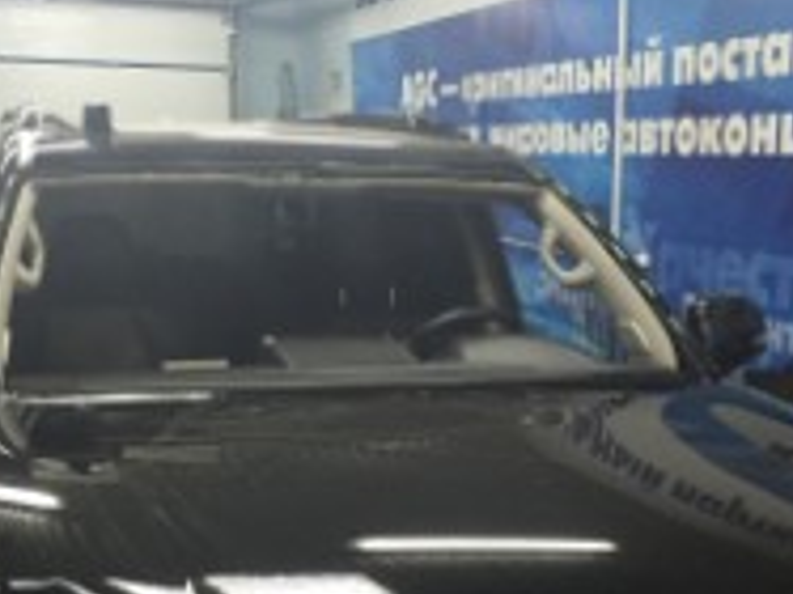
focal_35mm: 62
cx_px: 390
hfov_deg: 31.2
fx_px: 1419
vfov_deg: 23.4
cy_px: 450
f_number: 2.2
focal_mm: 4.15
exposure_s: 1/33
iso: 160
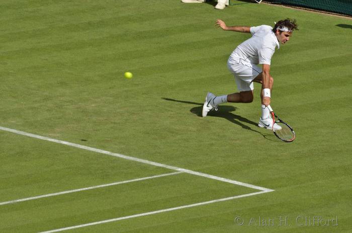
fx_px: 4096
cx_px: 176
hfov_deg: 4.9
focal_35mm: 420
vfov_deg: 3.3
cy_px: 116
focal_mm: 280
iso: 100
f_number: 7.1
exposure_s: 1/640
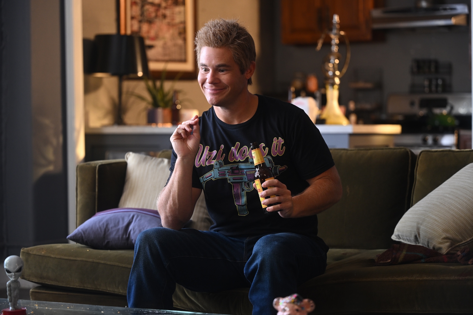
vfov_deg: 15.0
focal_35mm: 91
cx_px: 236
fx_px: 1196
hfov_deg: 22.4
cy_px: 158
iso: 1250
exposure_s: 1/250
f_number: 2.8
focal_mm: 91
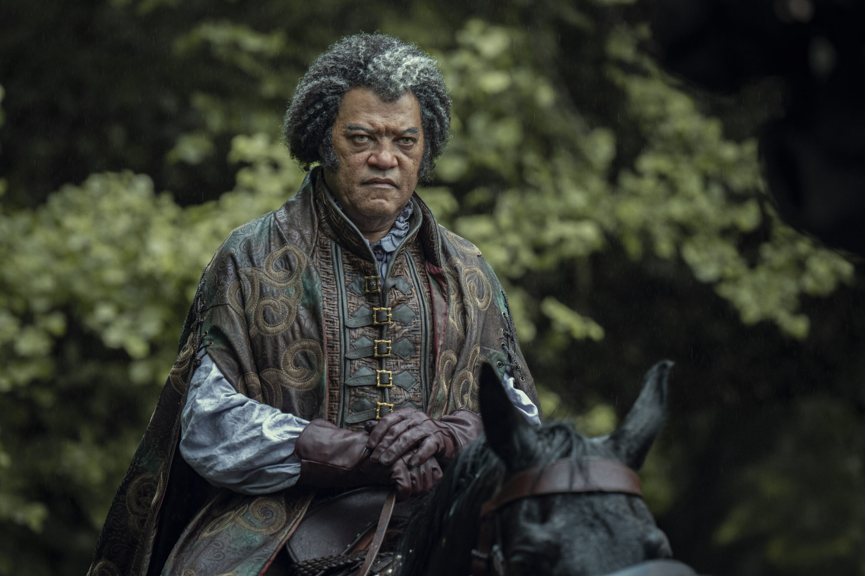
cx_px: 432
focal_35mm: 247
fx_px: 5935
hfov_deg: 8.3
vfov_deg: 5.6
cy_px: 288
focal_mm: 165
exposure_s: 1/320
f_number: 2.8
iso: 500
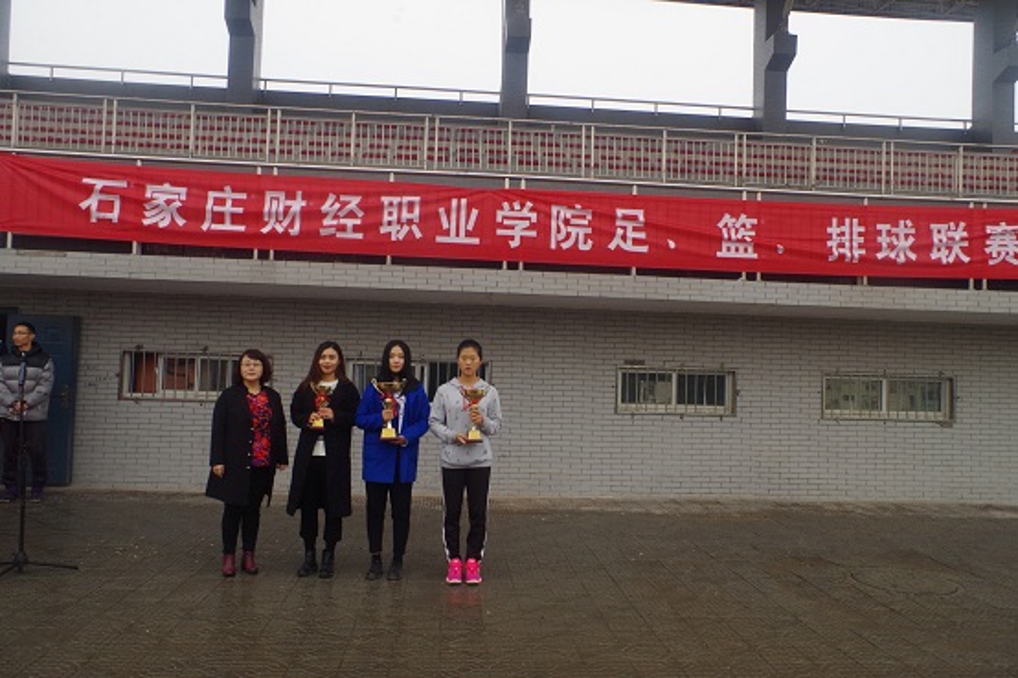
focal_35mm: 27
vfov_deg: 47.9
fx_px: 763
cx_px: 509
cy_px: 339
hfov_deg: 67.4
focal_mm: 18
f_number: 11
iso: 800
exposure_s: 1/100
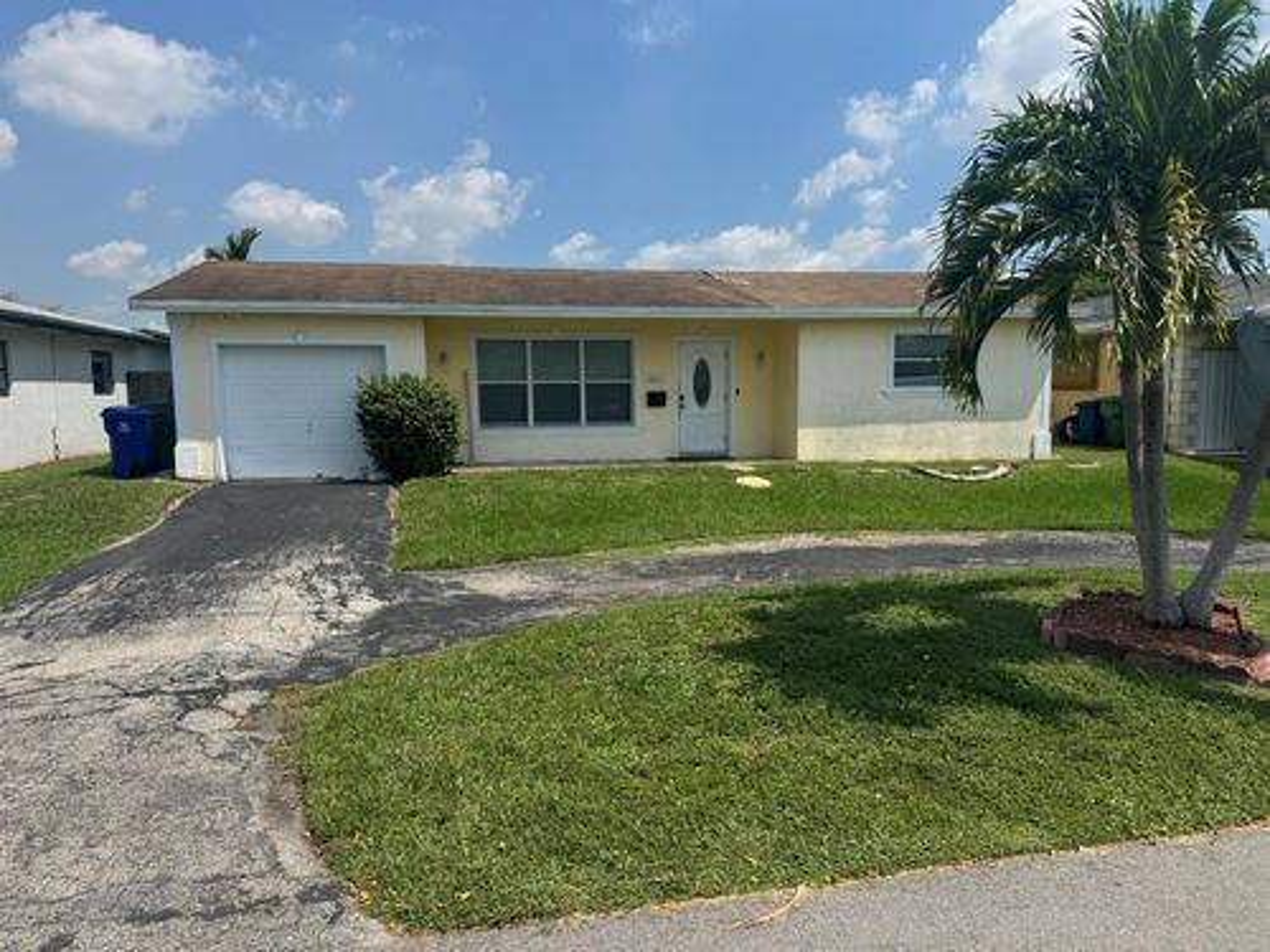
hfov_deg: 71.6
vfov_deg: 56.8
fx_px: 881
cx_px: 635
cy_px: 476
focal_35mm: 24
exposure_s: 1/5348
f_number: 1.78
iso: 80
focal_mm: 6.76
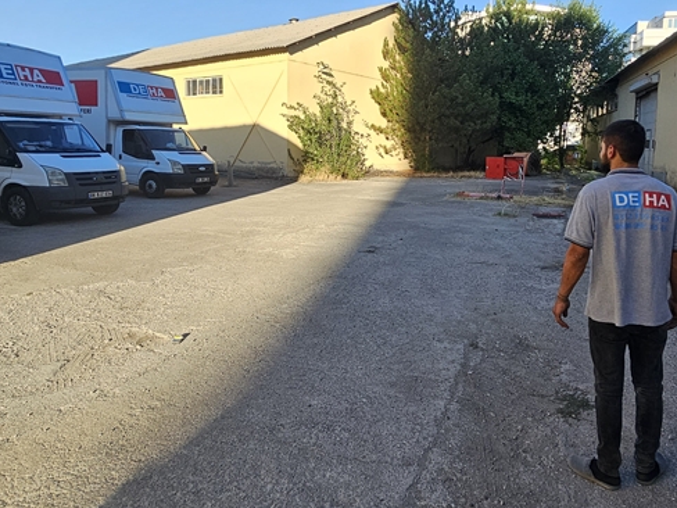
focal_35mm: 24
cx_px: 394
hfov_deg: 71.1
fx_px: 469
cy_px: 205
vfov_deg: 56.4
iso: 64
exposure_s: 1/1000
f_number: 2.2
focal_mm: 2.2
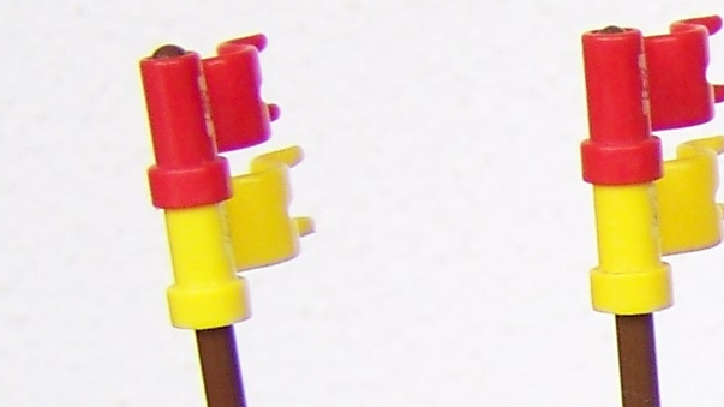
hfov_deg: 9.5
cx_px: 1468
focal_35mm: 211
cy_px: 828
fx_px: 4050
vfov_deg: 5.6
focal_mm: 6.3
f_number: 2.8
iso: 64
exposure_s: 1/60
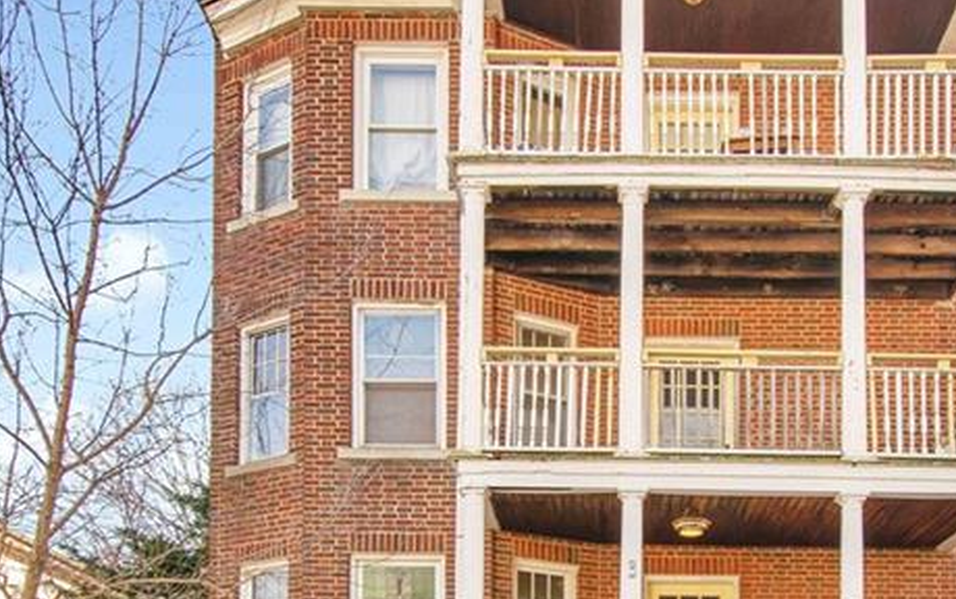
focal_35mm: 34
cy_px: 320
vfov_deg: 37.3
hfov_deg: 56.2
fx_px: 886
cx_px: 584
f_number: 5.6
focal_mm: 10
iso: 125
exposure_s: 1/160
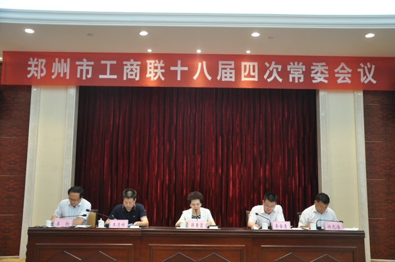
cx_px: 198
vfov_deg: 35.4
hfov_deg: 51.4
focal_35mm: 38
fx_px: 411
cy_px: 131
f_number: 4
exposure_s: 1/40
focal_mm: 25
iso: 800
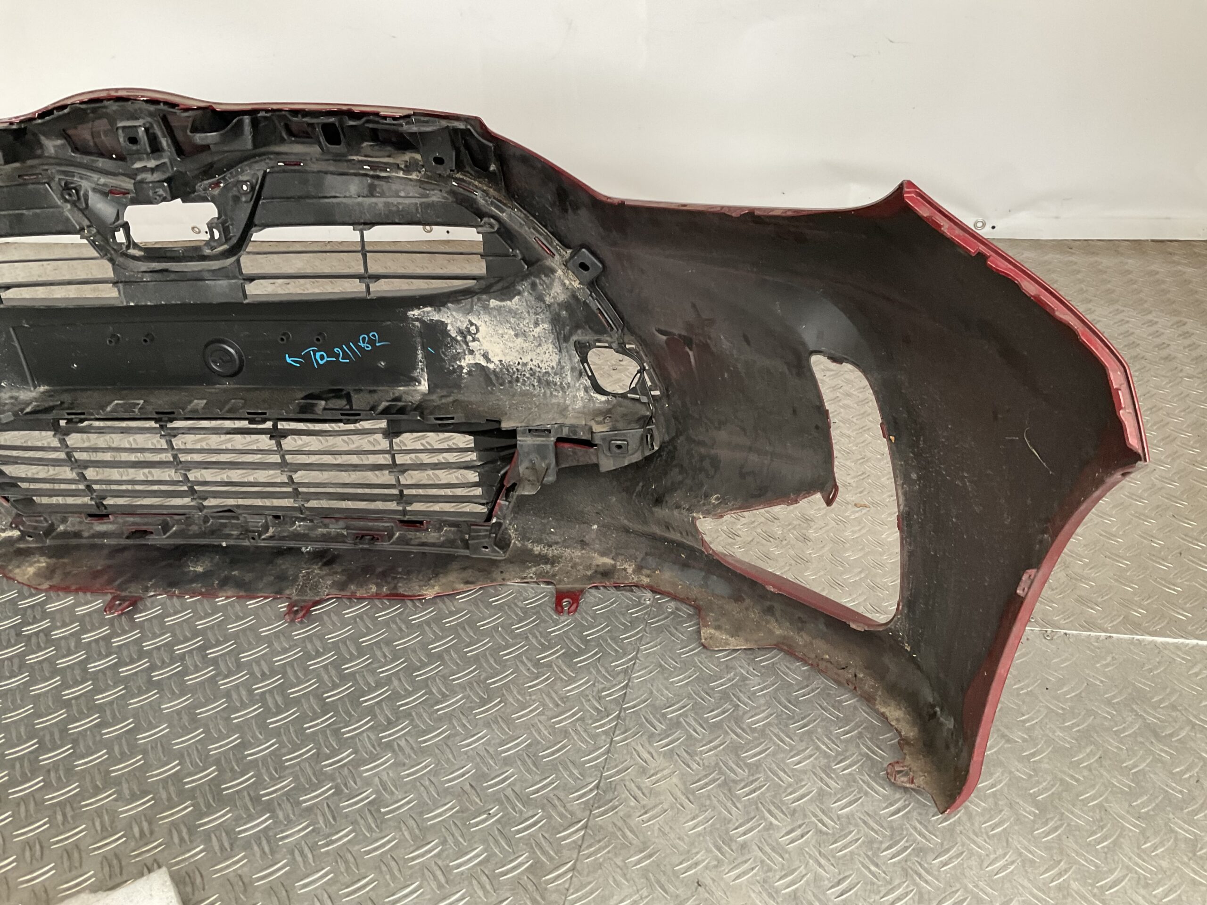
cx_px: 604
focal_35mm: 29
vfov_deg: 48.2
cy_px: 452
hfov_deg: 61.7
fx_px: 1011
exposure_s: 1/50
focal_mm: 3
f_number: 1.8
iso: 80
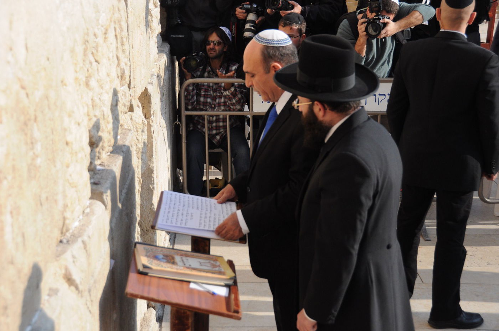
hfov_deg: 31.9
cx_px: 250
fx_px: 872
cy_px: 166
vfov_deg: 21.5
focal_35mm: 63
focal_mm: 42
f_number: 5.6
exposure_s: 1/2500
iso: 640
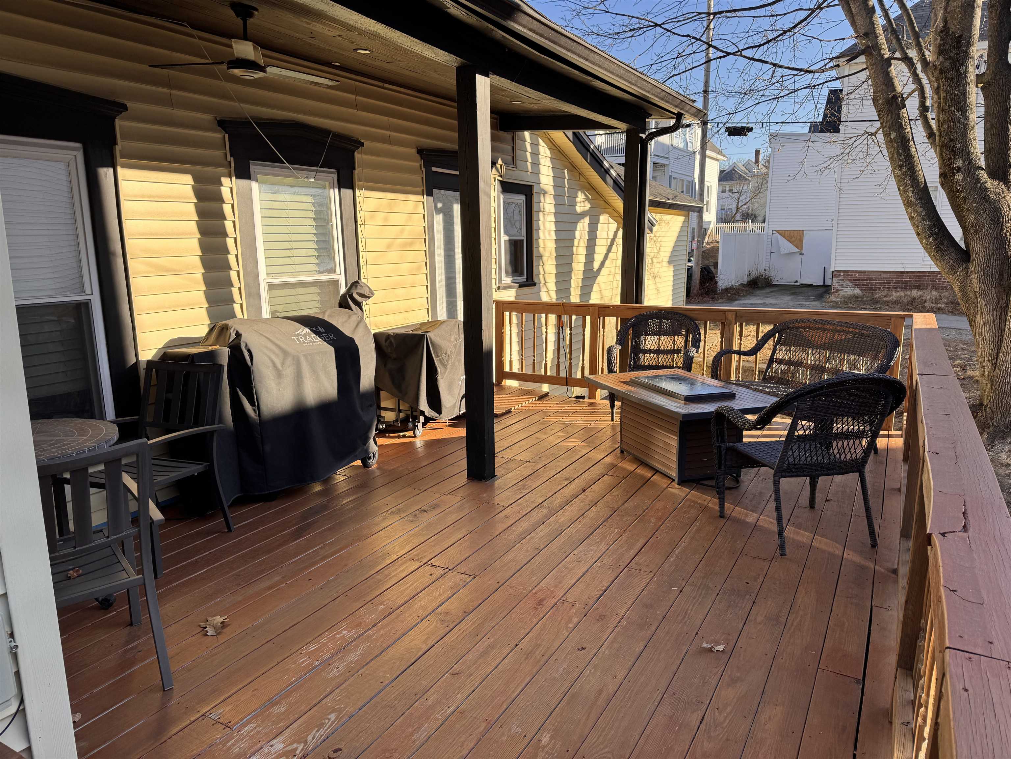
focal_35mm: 24
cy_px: 380
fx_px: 701
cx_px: 506
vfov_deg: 56.8
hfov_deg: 71.6
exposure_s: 1/1076
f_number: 1.78
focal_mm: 6.76
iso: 80
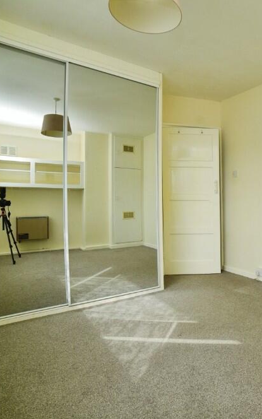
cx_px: 223
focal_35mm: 22
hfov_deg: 50.4
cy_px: 205
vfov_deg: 79.6
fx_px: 251
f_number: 8
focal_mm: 14
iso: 200
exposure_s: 1/160
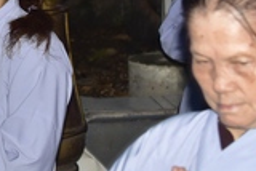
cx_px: -93
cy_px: -53
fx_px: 1388
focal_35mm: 195
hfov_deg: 10.3
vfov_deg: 7.0
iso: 800
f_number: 4
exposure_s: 1/30
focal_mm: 48
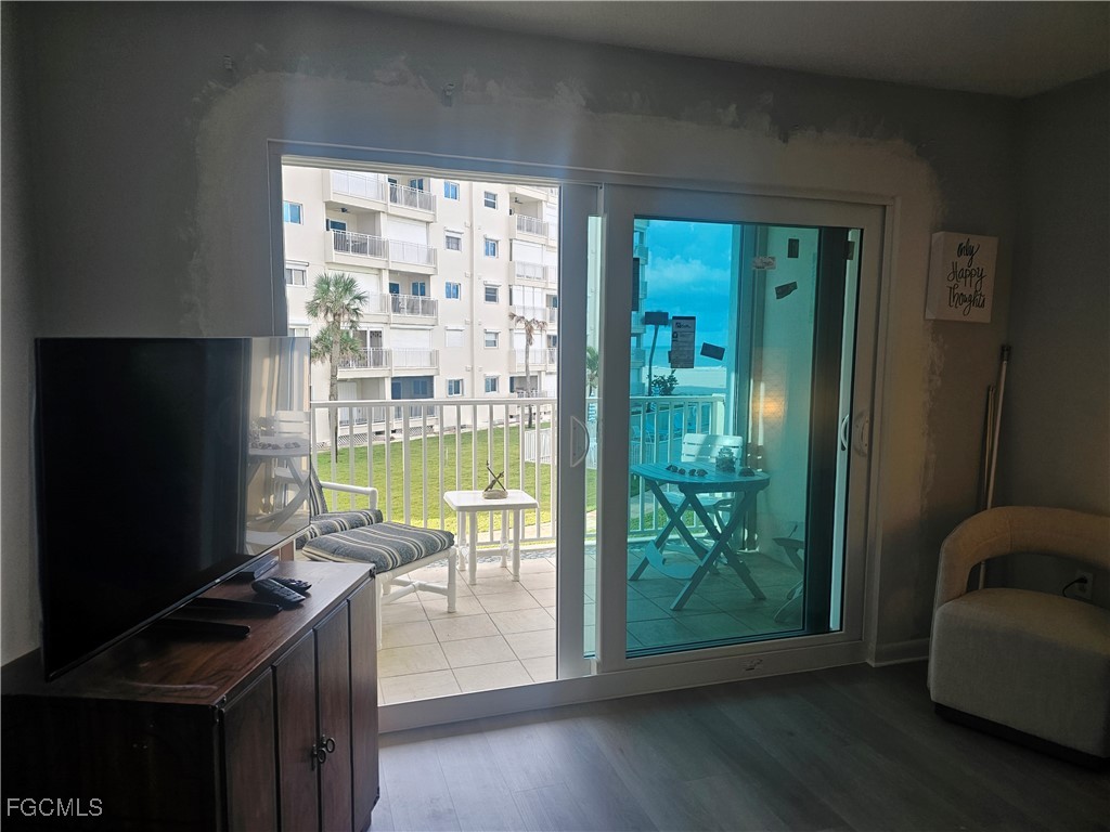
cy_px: 416
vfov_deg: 58.9
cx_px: 555
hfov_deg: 73.9
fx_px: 738
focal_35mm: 23
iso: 32
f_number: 1.7
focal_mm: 6.3
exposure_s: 1/120
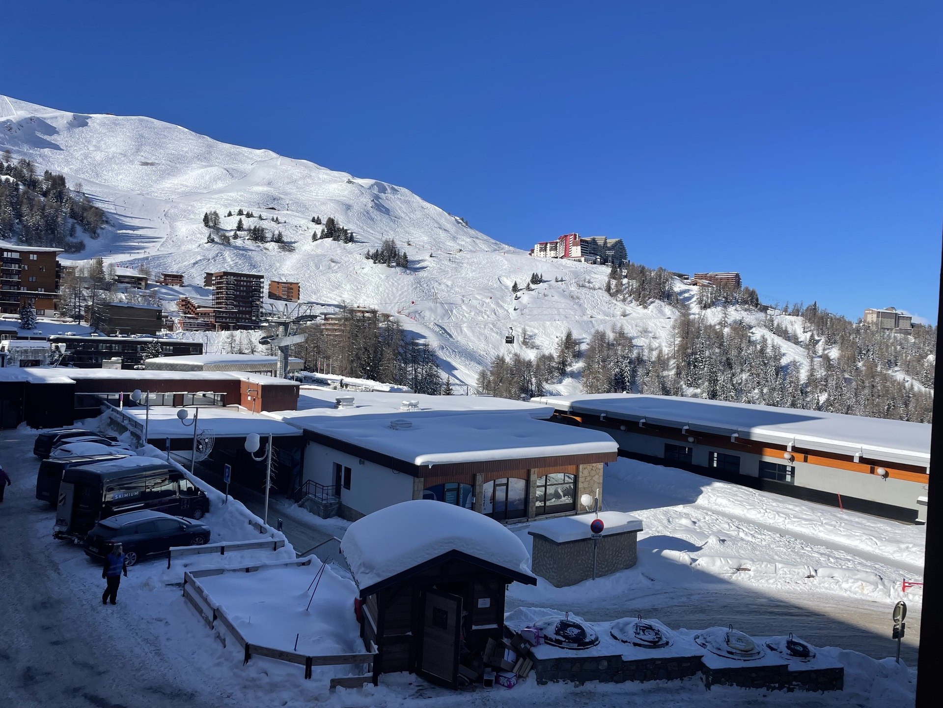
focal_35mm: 26
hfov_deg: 67.3
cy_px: 354
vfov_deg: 53.1
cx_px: 472
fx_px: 708
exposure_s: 1/6135
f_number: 1.6
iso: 32
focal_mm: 4.2
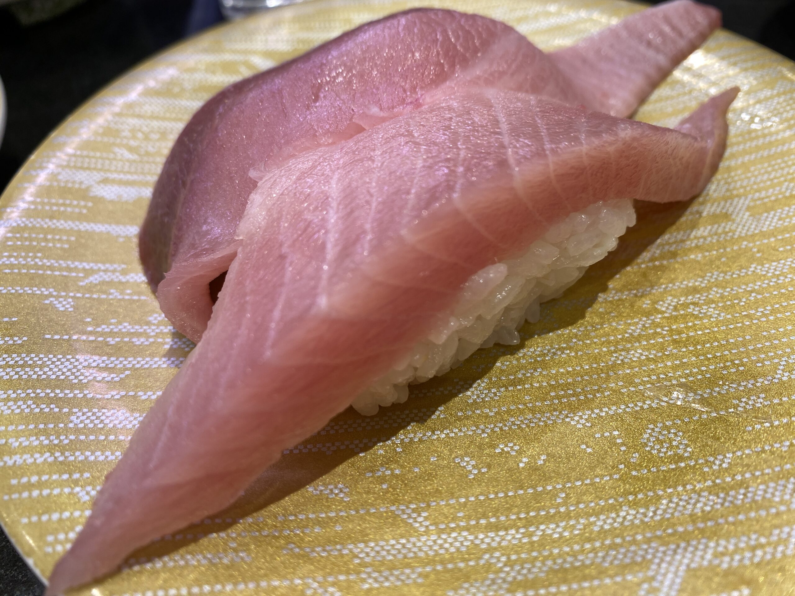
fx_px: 574
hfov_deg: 69.4
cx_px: 398
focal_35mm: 25
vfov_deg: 54.9
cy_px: 298
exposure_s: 1/100
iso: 50
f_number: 1.8
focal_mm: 4.25
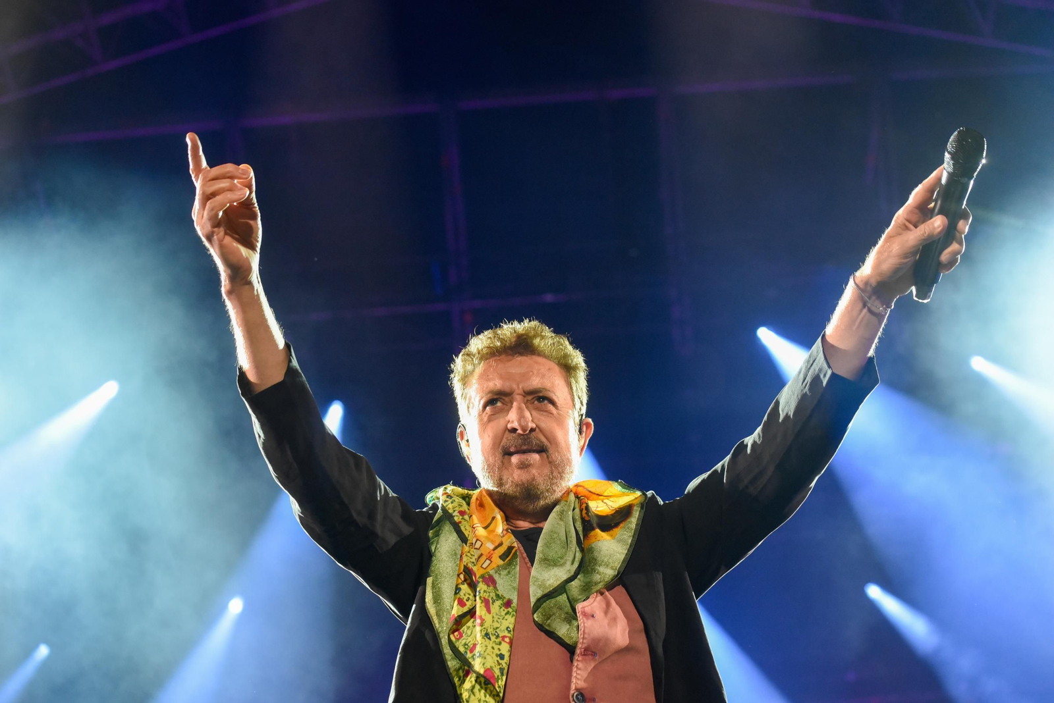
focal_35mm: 70
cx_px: 527
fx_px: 2050
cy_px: 352
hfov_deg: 28.8
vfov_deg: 19.5
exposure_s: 1/500
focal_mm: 70
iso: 3200
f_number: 4
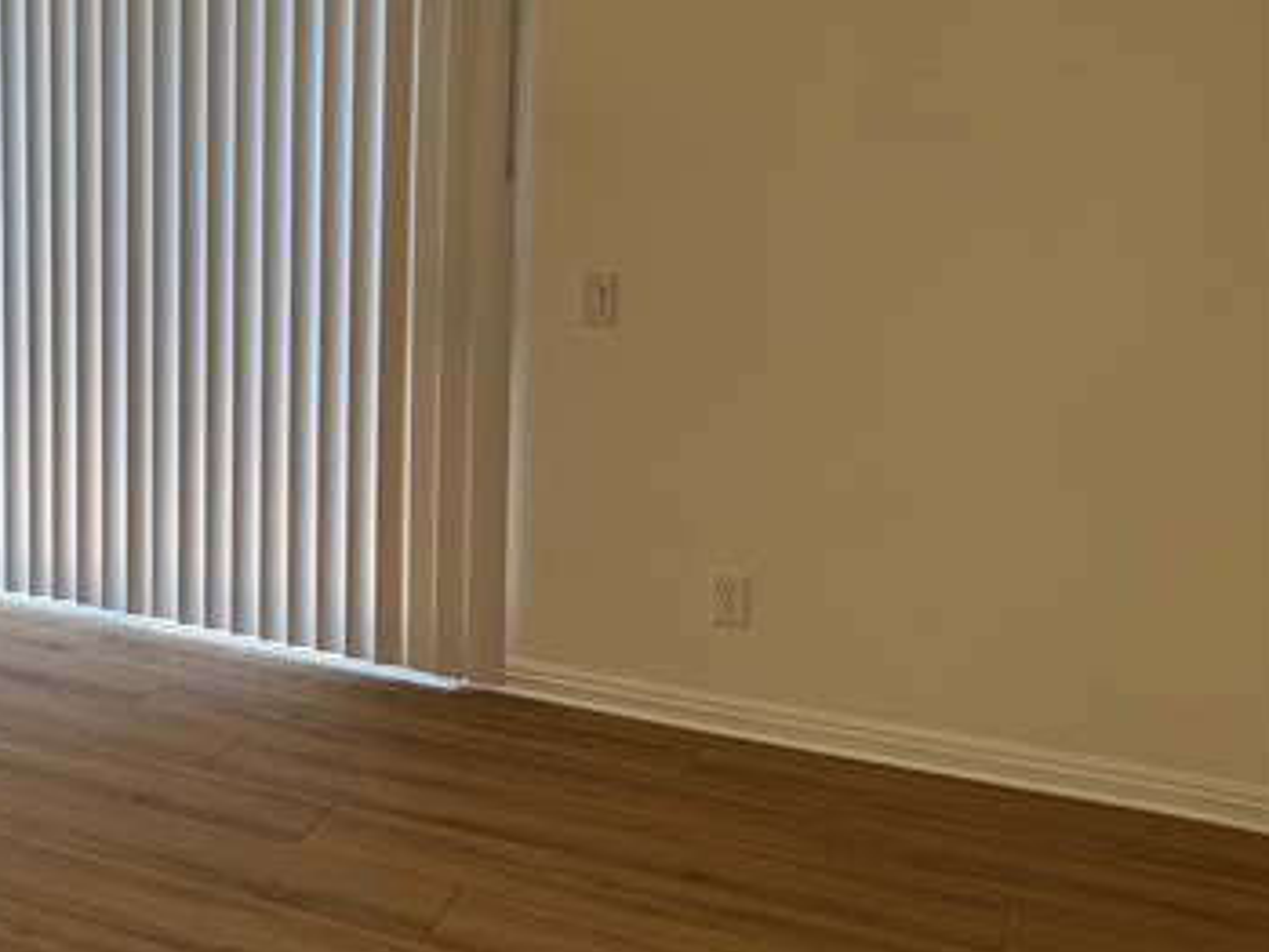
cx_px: 127
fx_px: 1614
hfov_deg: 39.8
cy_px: 258
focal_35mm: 44
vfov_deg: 32.4
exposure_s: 1/123
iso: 50
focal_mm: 6.76
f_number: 1.78
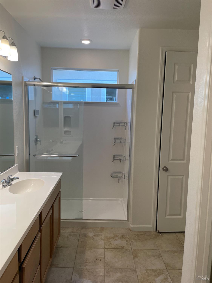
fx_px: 212
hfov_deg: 53.1
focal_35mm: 26
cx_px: 106
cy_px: 142
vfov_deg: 67.3
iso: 40
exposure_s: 1/120
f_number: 1.6
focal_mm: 4.2
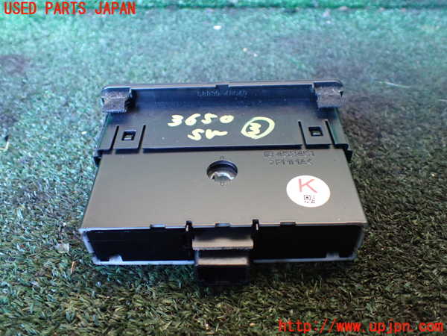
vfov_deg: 46.8
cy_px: 168
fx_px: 387
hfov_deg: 60.0
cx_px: 224
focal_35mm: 30
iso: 1000
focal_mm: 5.4
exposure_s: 1/30
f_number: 2.3
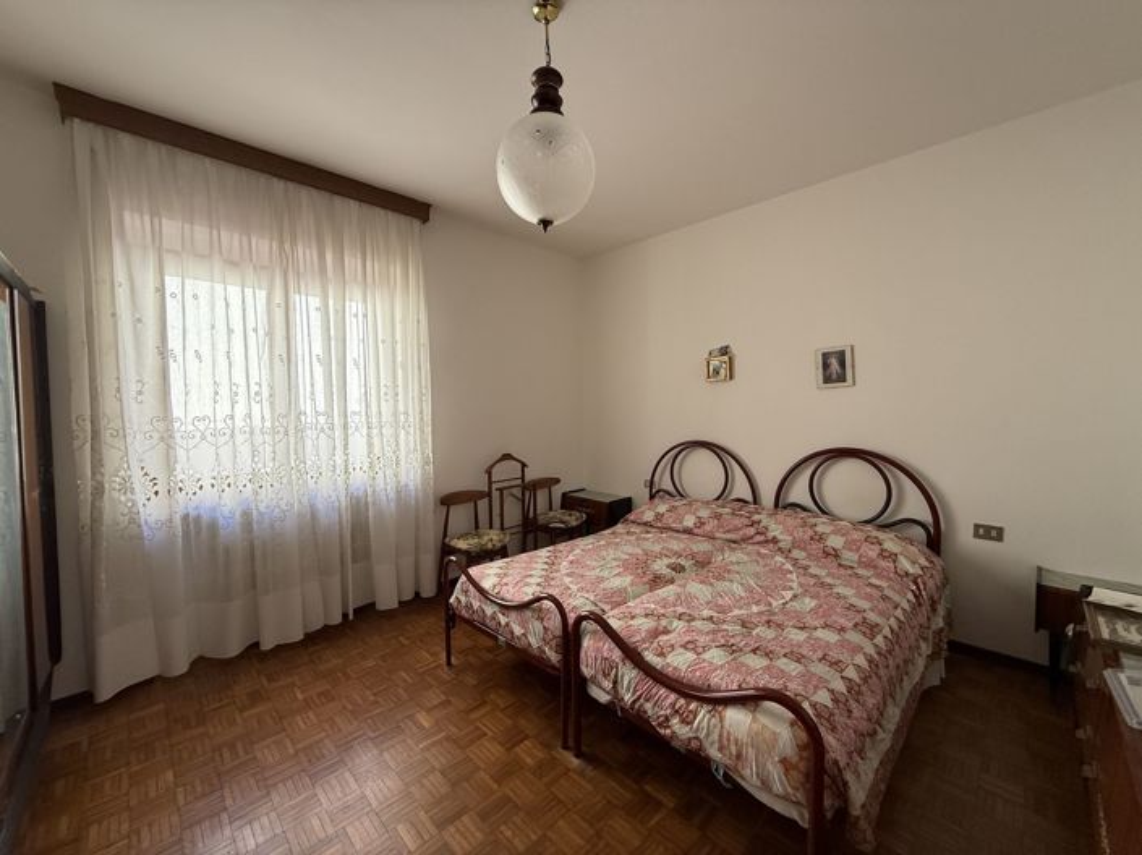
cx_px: 571
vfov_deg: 85.6
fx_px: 462
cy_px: 428
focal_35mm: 14
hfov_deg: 102.1
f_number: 2.2
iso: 125
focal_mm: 2.22
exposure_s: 1/99
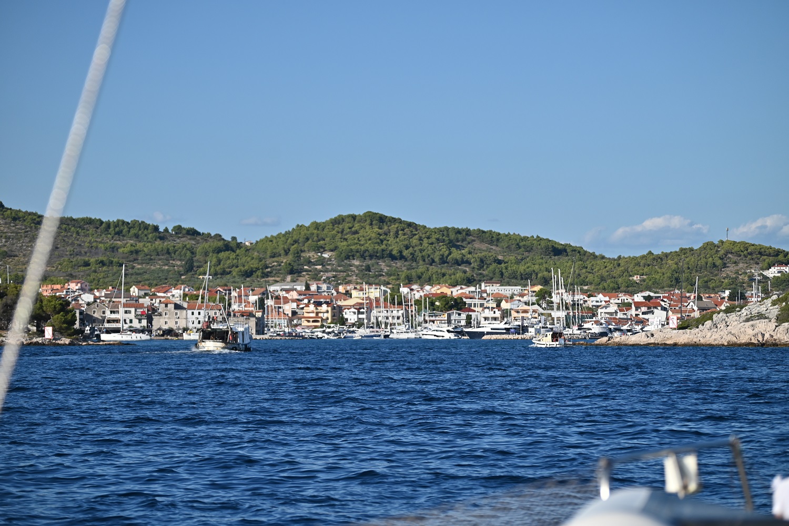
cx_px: 394
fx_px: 2543
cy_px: 263
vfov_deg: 11.8
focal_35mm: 116
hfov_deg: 17.6
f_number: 4.8
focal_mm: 116
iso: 250
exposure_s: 1/4000
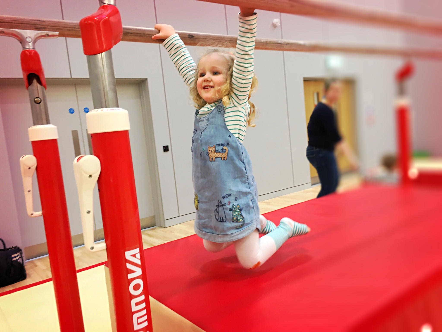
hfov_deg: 61.7
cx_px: 221
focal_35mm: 29
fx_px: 370
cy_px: 166
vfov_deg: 48.2
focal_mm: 4.15
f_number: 2.2
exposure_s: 1/33
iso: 80
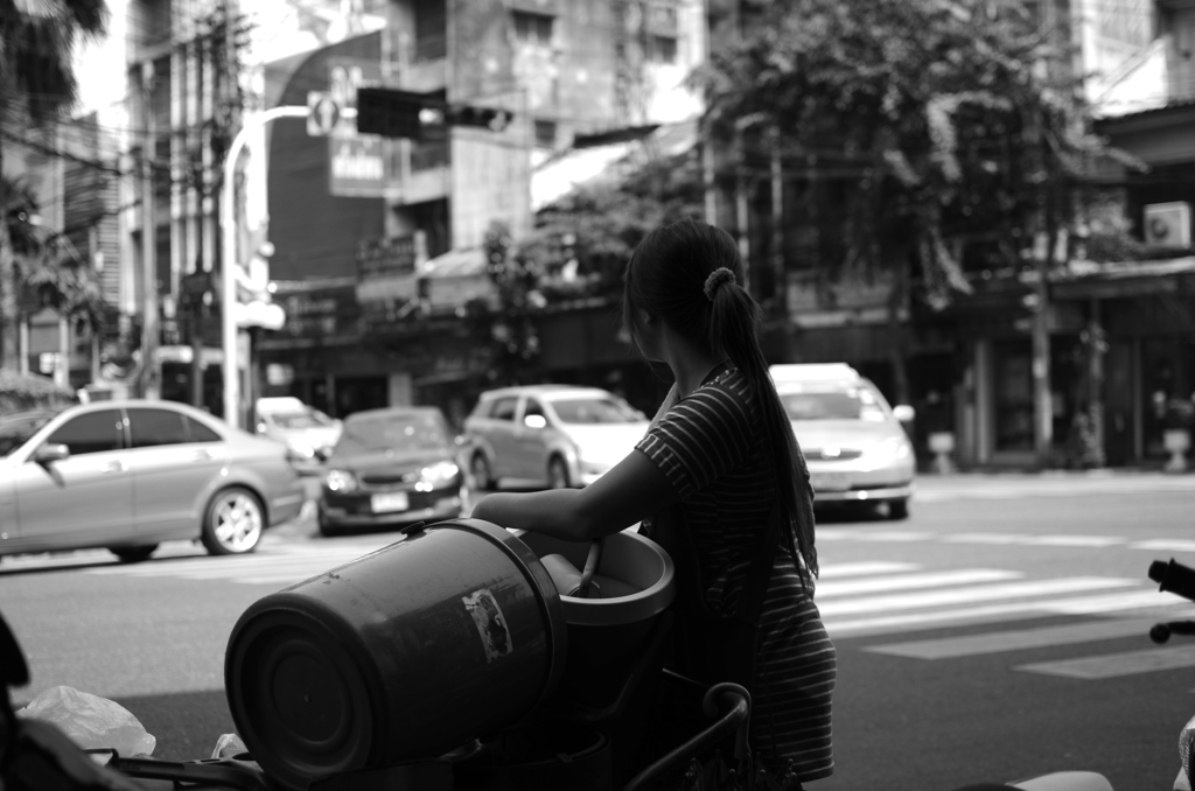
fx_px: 1739
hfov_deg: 37.9
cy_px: 396
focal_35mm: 52
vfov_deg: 25.6
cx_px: 598
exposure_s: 1/2000
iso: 100
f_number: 2.2
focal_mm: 35
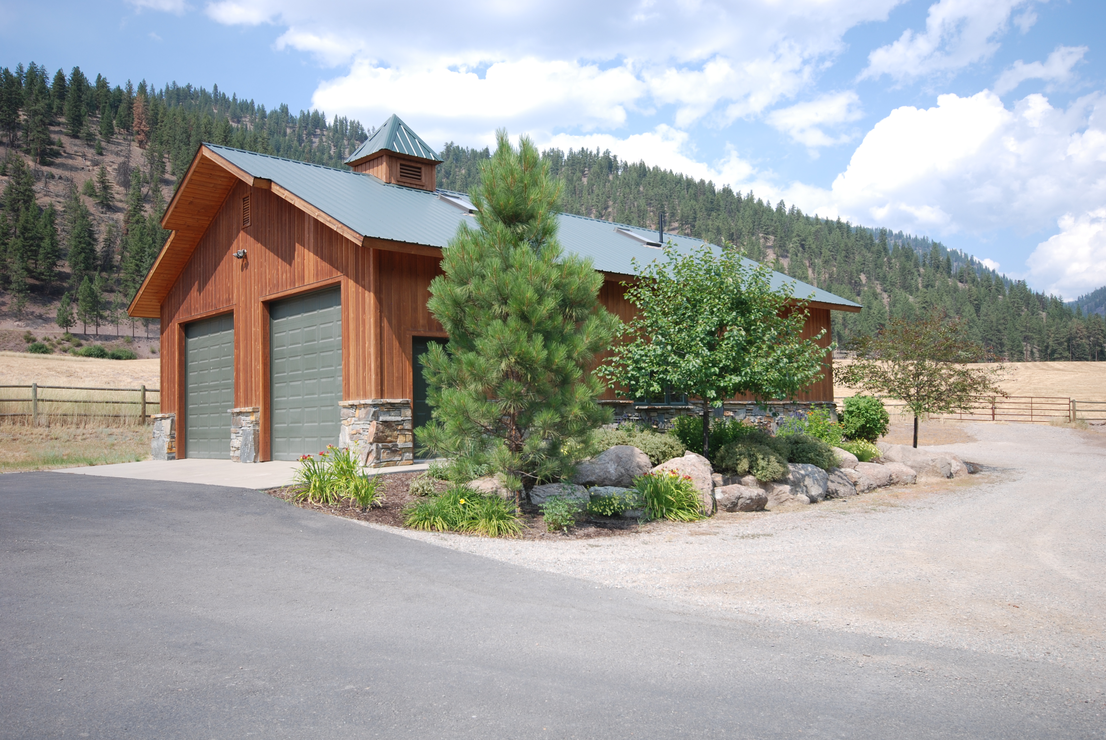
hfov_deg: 61.9
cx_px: 553
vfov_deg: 43.7
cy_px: 370
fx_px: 923
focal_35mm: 30
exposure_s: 1/160
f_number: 6.3
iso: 100
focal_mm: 20
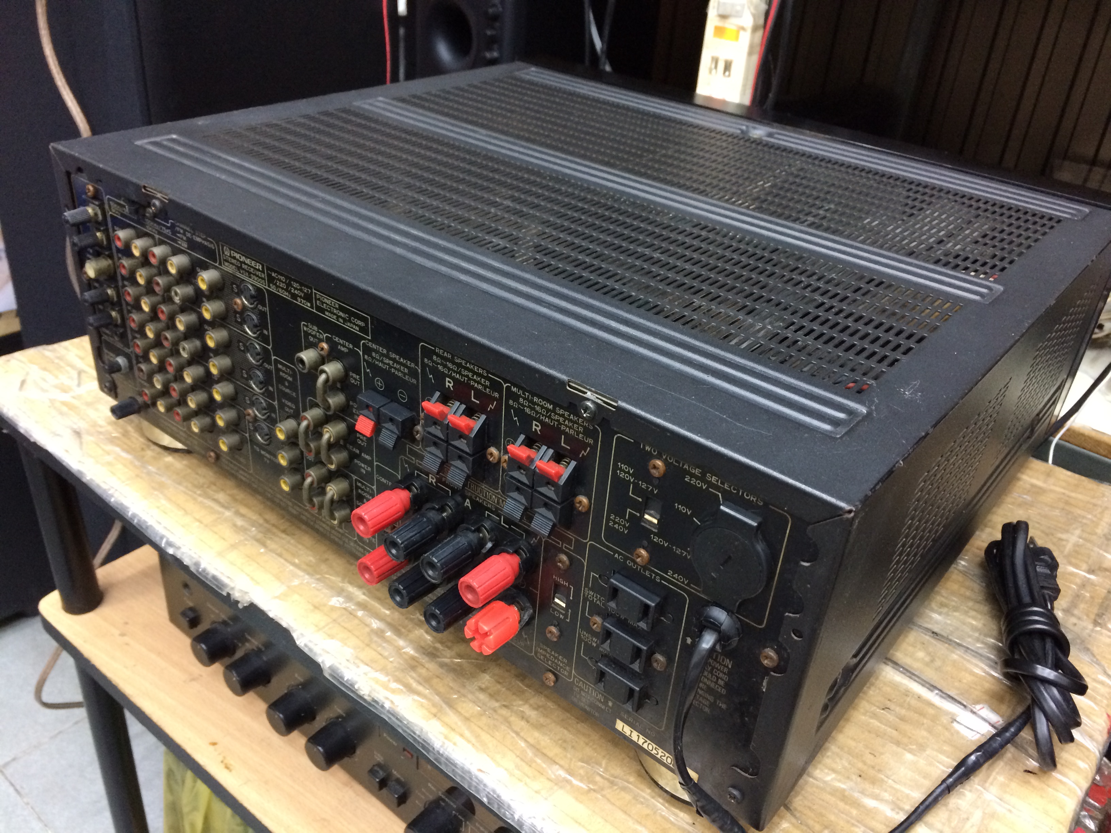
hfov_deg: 61.7
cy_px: 416
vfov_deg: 48.2
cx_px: 556
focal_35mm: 29
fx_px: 931
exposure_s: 1/20
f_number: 2.2
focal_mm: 4.15
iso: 250
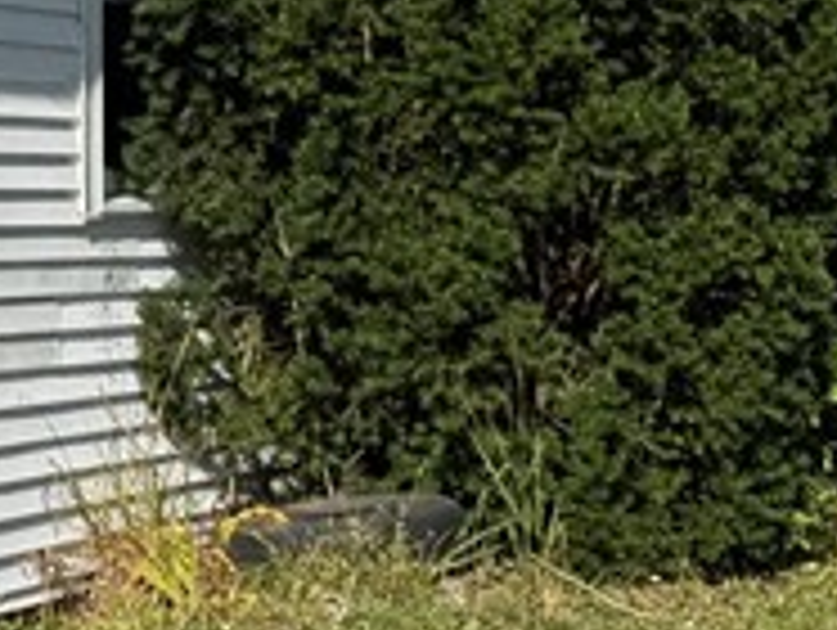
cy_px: 261
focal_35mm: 132
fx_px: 3196
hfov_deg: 13.2
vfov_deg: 11.3
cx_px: -752
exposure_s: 1/5814
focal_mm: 6.76
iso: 80
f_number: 1.78
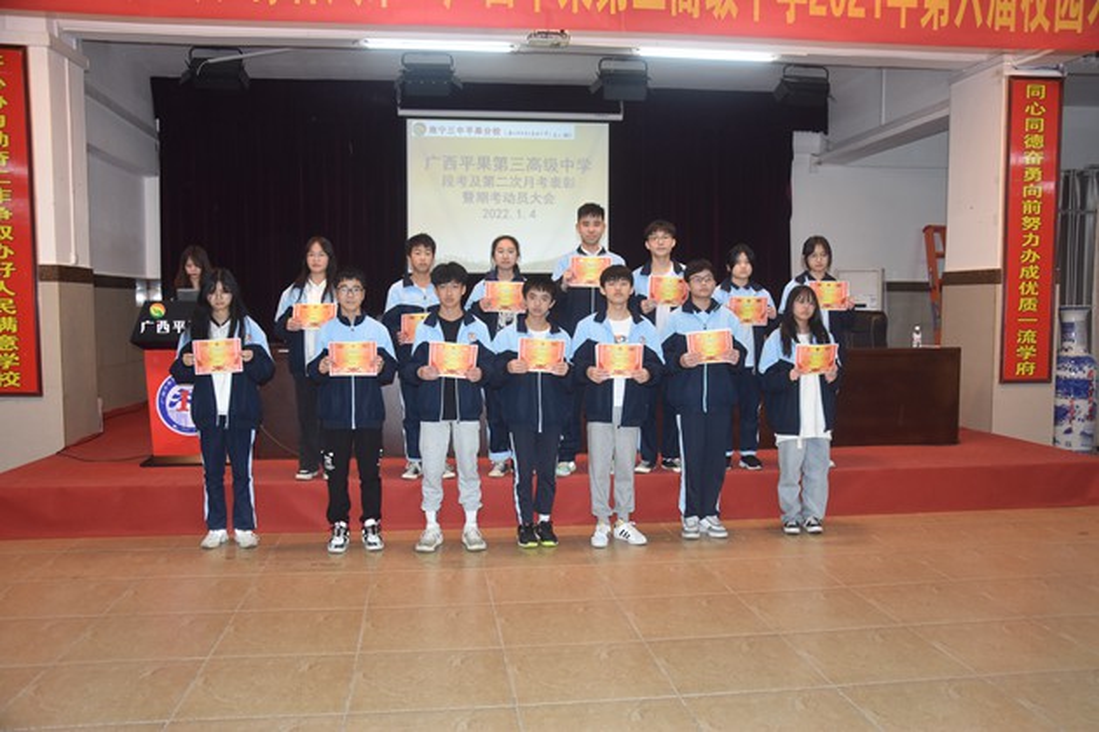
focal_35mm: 32
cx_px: 550
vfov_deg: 41.7
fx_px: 962
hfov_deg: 59.5
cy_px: 366
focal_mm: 21
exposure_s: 1/60
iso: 640
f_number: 3.8
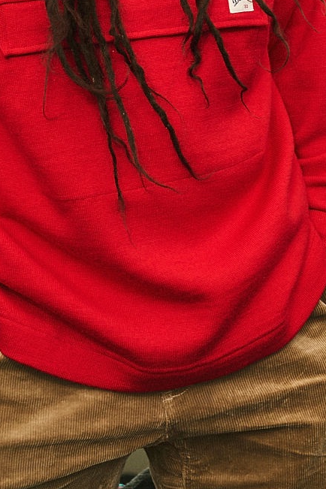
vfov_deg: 16.8
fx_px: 1603
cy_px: -47
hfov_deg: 11.6
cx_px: 238
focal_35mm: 118
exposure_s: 1/200
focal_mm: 40
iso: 320
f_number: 5.6
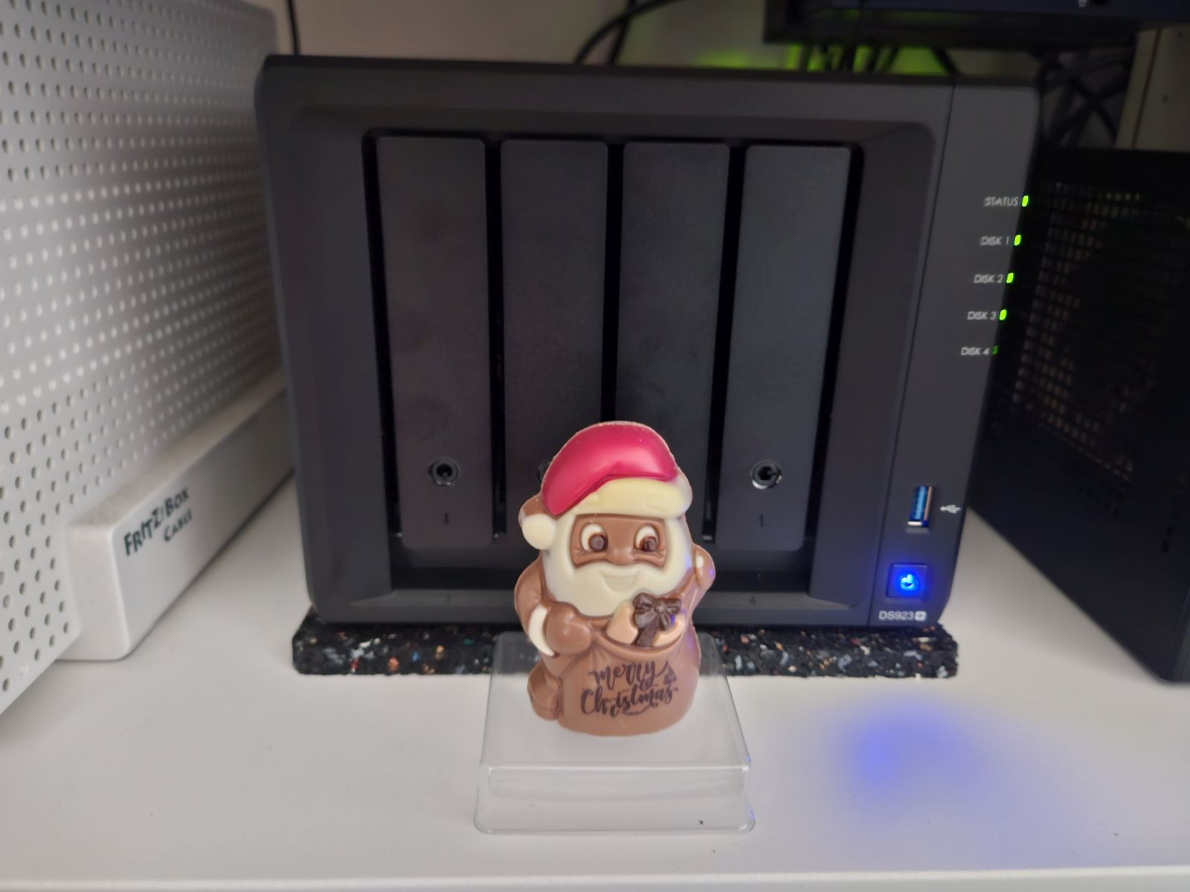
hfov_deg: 73.9
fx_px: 791
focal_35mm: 23
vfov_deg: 58.9
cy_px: 446
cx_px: 595
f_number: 1.8
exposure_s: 1/9
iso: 1600
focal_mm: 5.4
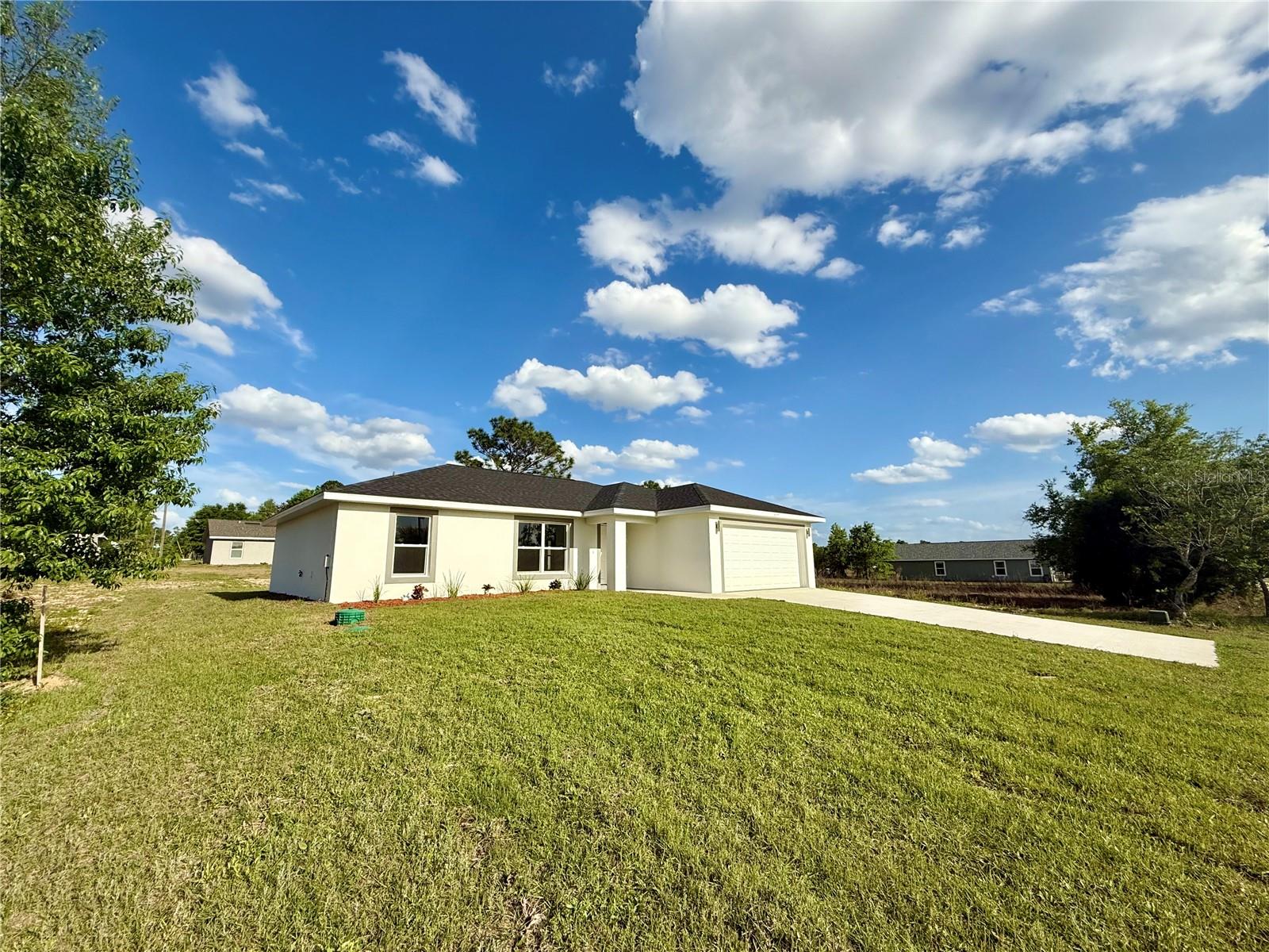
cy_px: 476
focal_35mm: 14
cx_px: 634
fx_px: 513
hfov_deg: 102.1
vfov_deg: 85.7
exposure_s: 1/3663
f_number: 2.2
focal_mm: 2.22
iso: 50
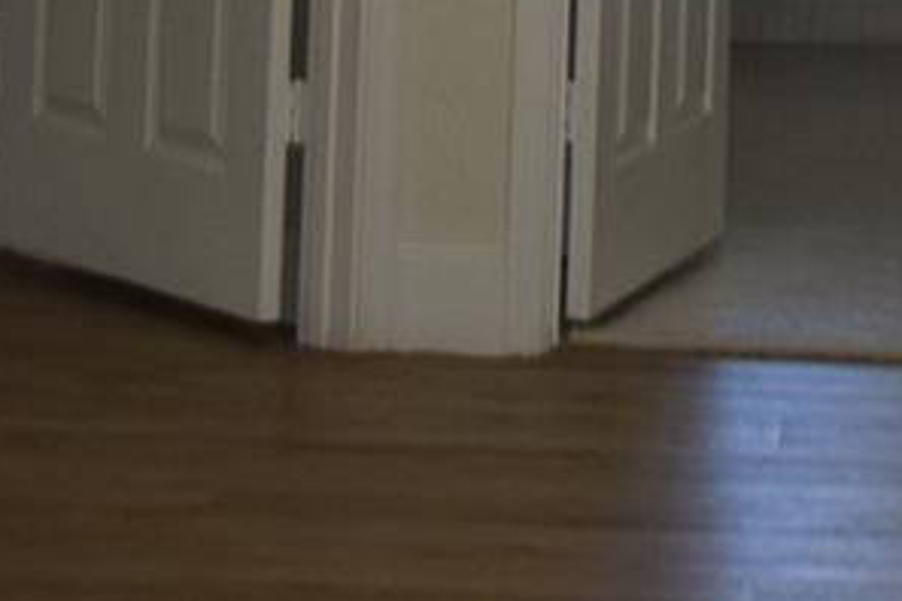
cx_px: 762
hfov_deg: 11.5
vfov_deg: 7.2
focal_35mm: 178
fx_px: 4460
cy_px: -944
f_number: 5
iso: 800
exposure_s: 1/100
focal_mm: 22
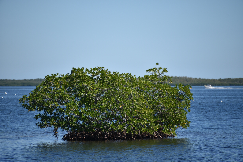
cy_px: 81
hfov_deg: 6.9
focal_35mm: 300
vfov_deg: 4.6
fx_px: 2025
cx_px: 122
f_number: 5.6
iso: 125
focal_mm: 300
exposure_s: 1/640
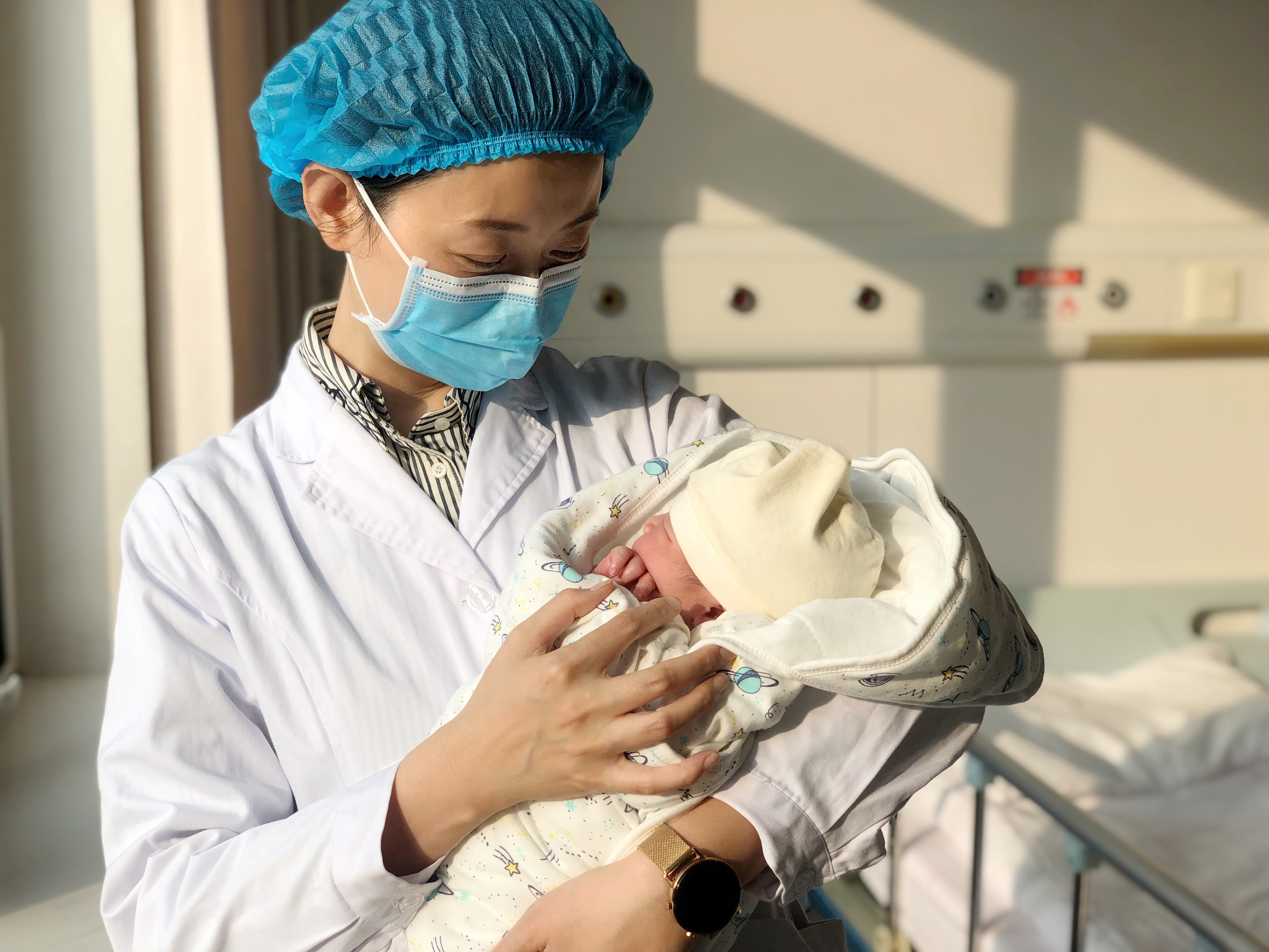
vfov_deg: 28.0
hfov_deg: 36.8
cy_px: 476
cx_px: 634
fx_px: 1906
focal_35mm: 52
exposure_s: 1/296
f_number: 2.4
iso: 16
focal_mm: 6
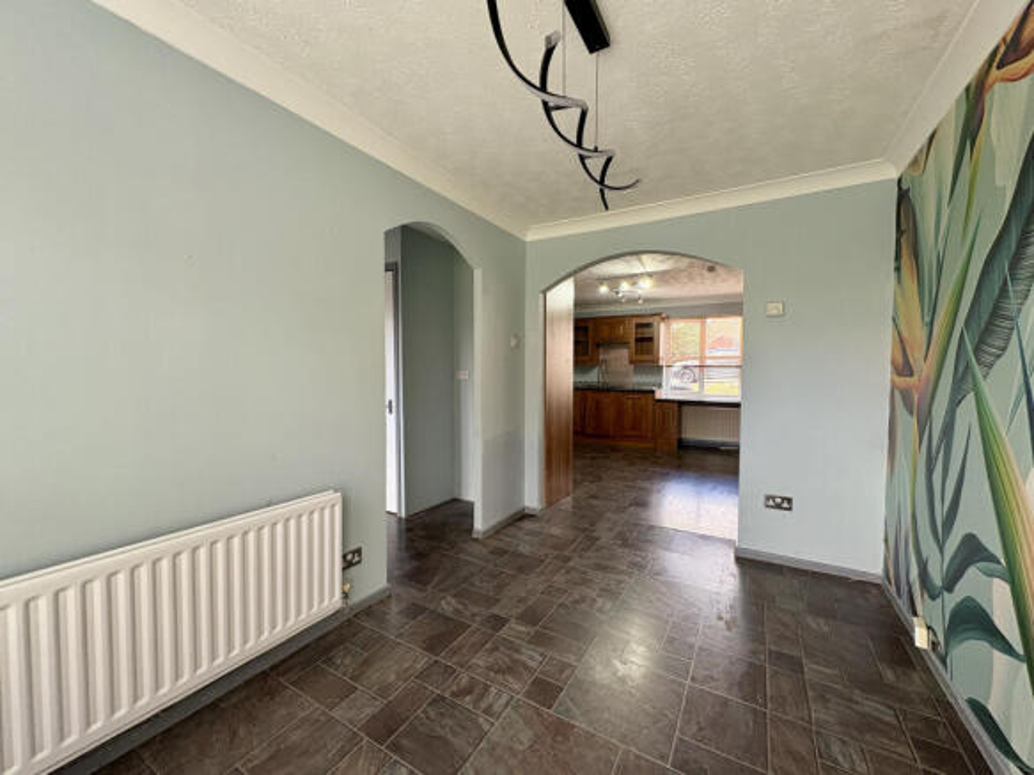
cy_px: 388
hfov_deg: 102.1
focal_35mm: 14
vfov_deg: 85.7
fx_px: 418
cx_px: 517
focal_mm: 2.22
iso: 160
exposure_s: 1/99
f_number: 2.2
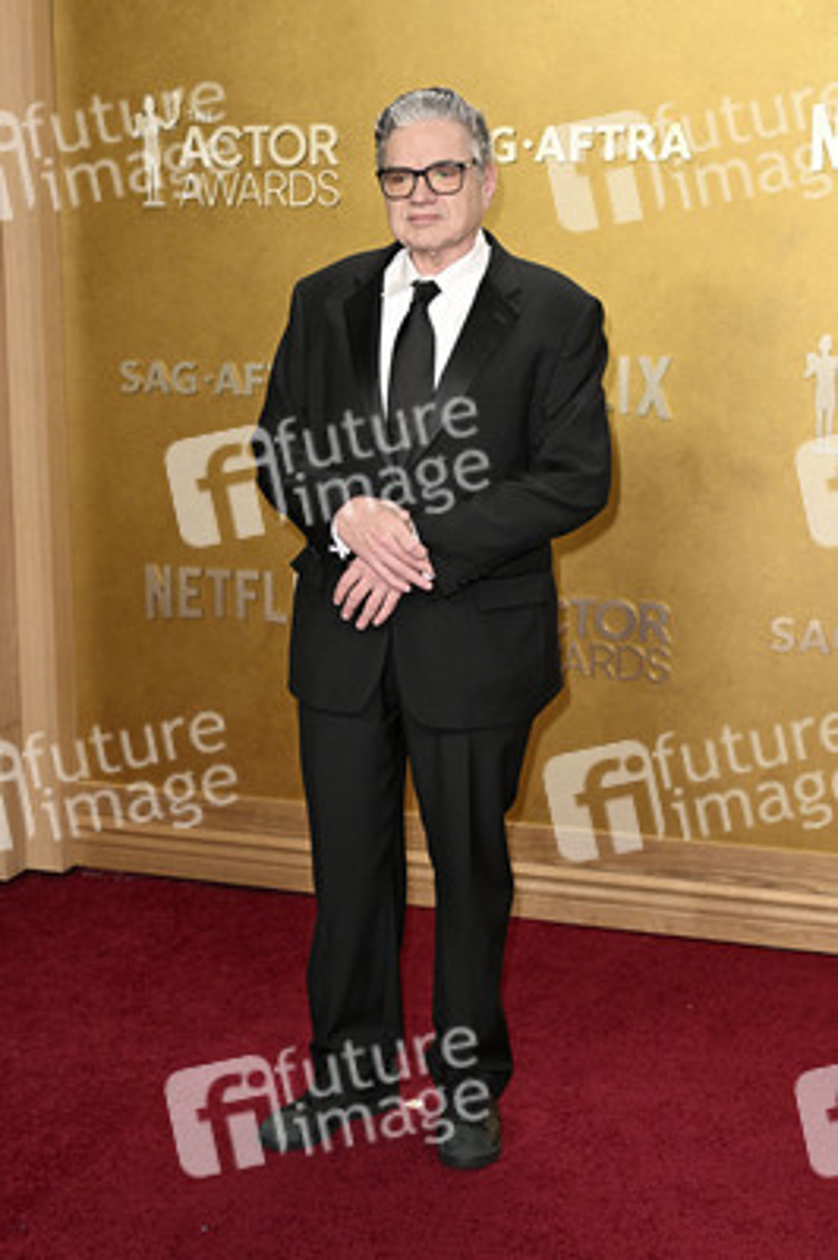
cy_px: 630
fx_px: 1749
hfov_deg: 26.9
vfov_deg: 39.6
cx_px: 419
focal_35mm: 50
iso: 2500
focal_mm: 50
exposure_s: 1/320
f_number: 5
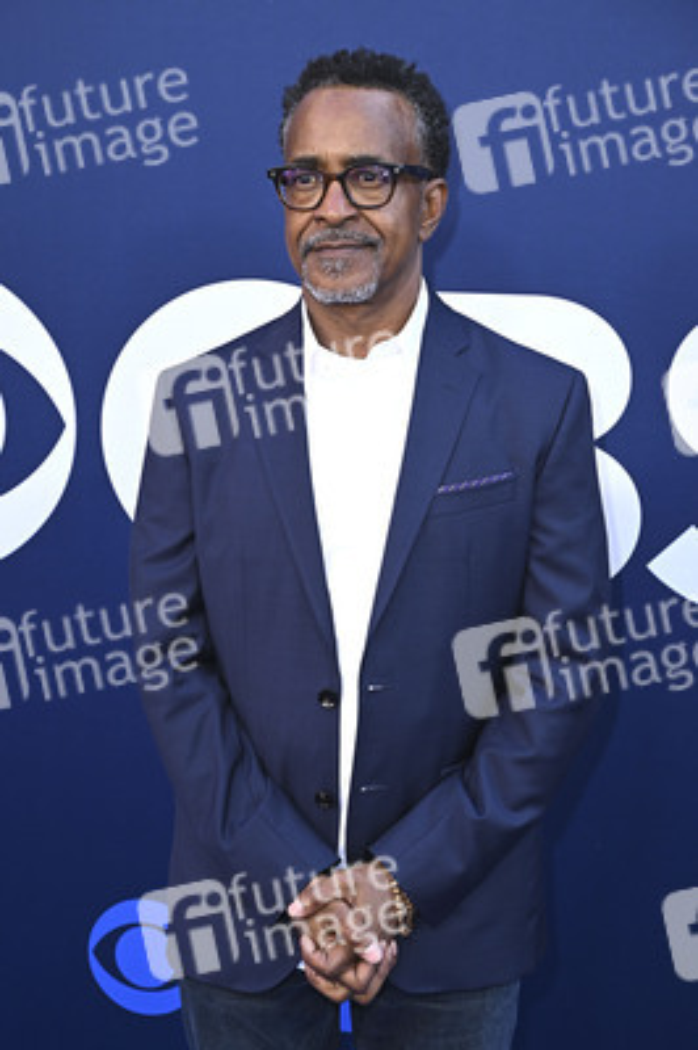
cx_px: 349
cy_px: 525
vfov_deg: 31.9
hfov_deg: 21.5
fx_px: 1835
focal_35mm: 63
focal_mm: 63
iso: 800
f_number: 5.6
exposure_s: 1/200
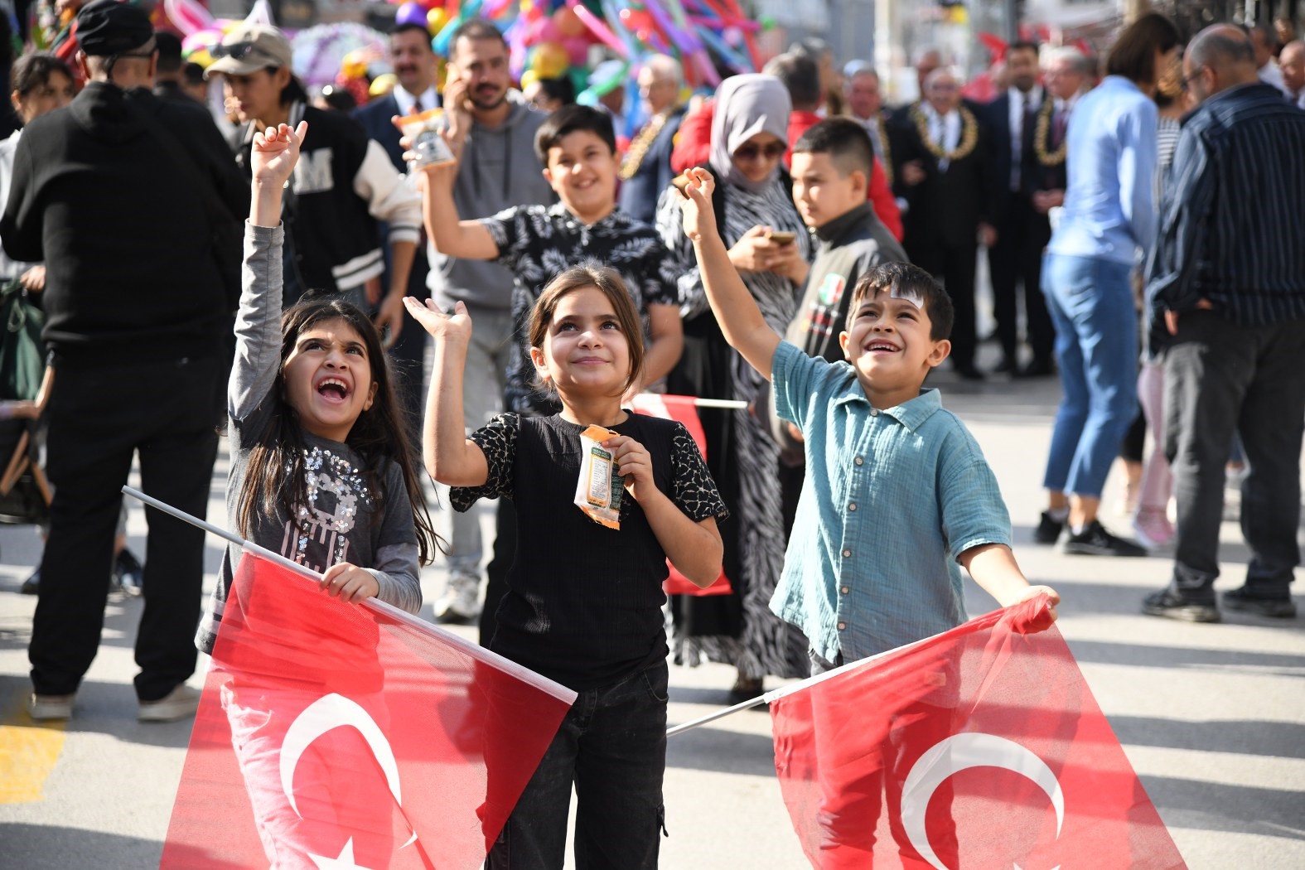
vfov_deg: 13.7
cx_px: 652
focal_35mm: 100
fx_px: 3625
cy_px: 435
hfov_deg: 20.4
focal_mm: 100
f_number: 4.5
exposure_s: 1/3200
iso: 1250
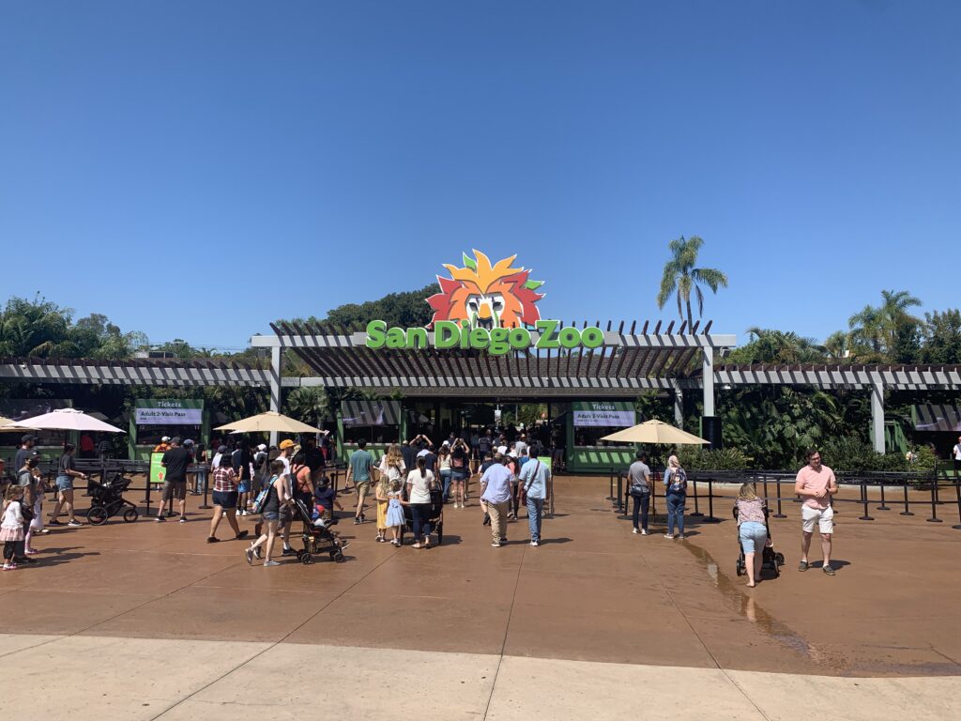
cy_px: 360
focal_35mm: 26
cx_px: 480
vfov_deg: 53.1
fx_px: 722
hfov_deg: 67.3
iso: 25
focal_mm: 4.25
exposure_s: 1/2611
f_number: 1.8
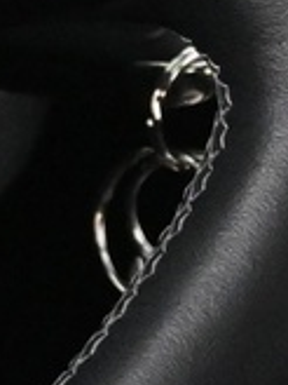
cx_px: -716
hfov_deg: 4.4
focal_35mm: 321
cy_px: -270
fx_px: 3562
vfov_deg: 6.1
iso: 5600
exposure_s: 1/40
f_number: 4
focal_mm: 22.5
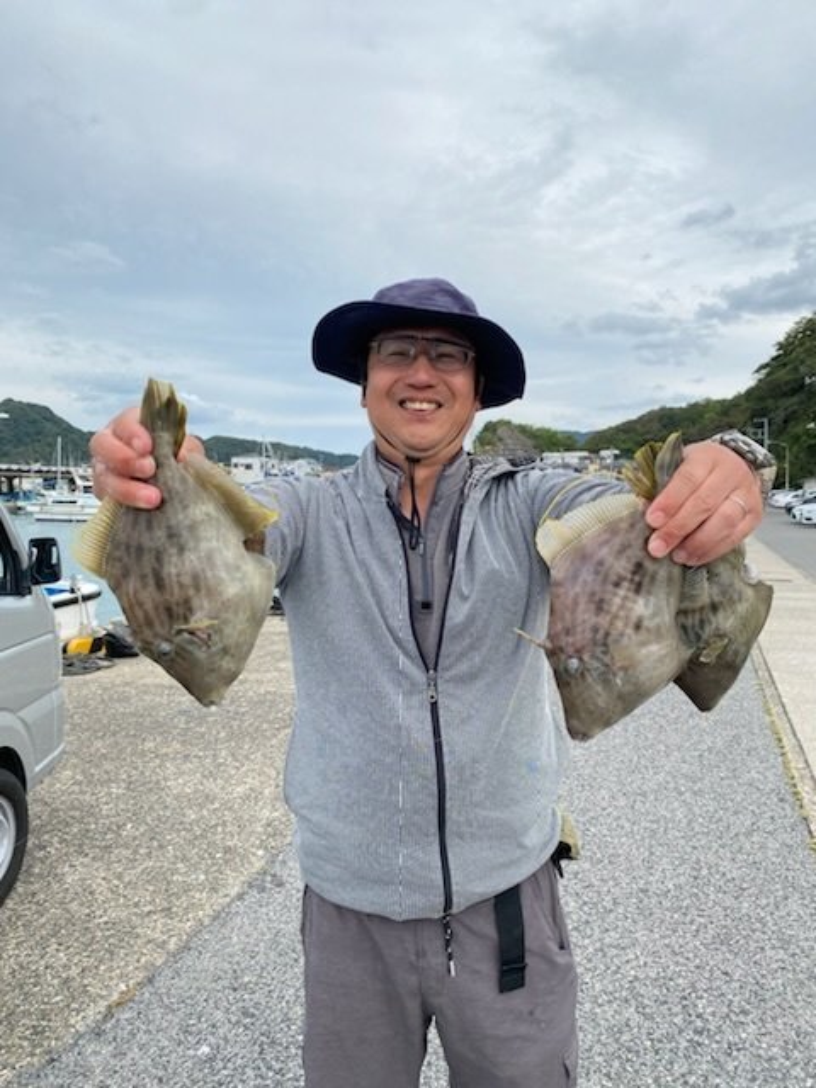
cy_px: 544
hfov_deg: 53.1
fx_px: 817
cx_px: 408
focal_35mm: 26
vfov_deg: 67.3
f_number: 1.8
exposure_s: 1/1678
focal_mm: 4.25
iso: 32
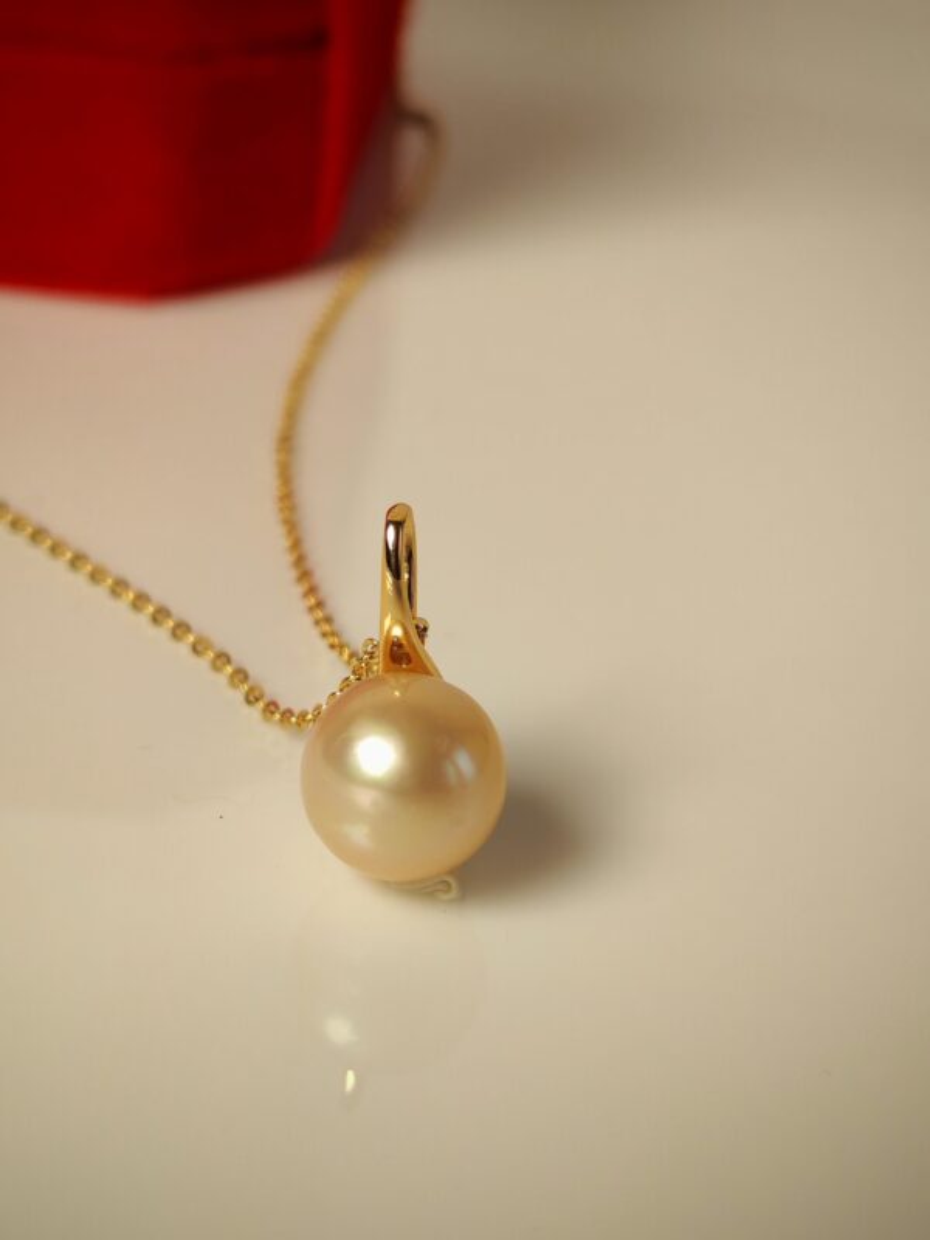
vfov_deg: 28.6
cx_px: 465
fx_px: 2436
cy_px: 620
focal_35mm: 68
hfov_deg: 21.6
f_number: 1.95
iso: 50
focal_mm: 5.52
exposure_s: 1/100
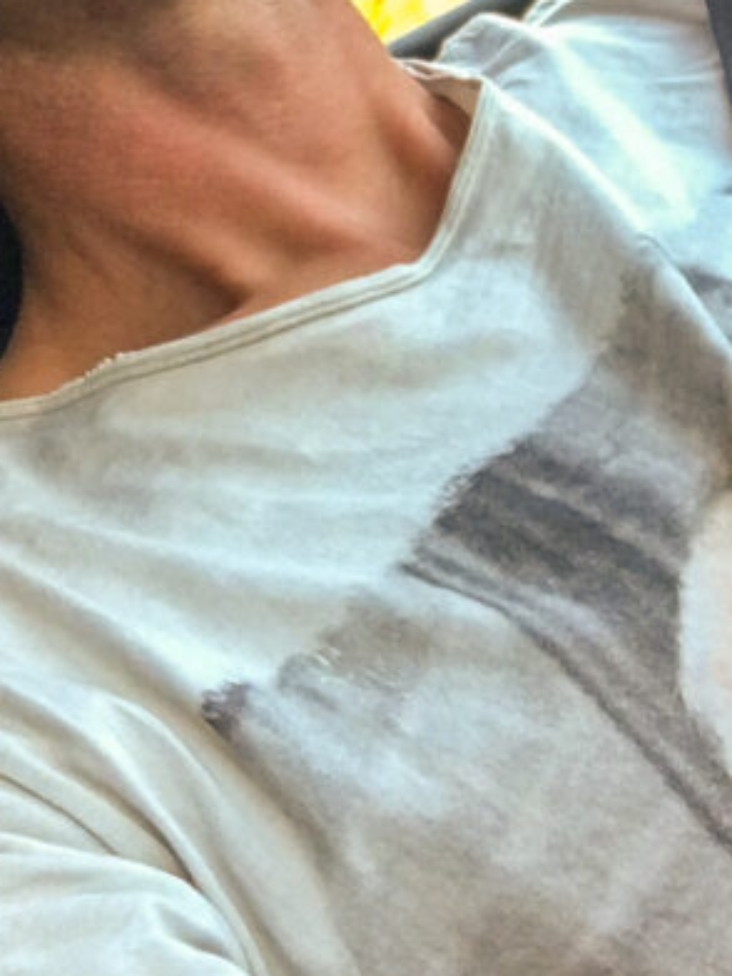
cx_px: 261
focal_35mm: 81
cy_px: -129
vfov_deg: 22.6
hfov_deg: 18.2
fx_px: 2284
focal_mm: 2.65
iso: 50
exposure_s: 1/50
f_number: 2.2
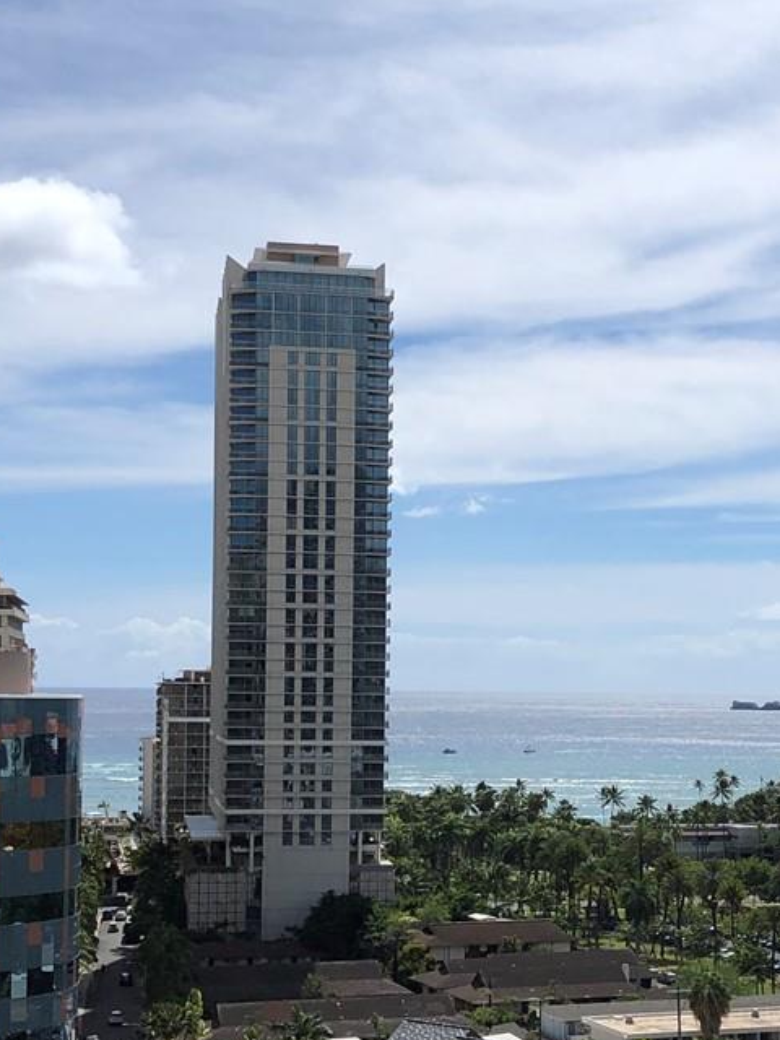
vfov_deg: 27.7
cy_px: 661
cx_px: 580
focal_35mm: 70
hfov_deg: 20.9
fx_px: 2103
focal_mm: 3.99
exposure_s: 1/5348
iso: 25
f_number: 1.8
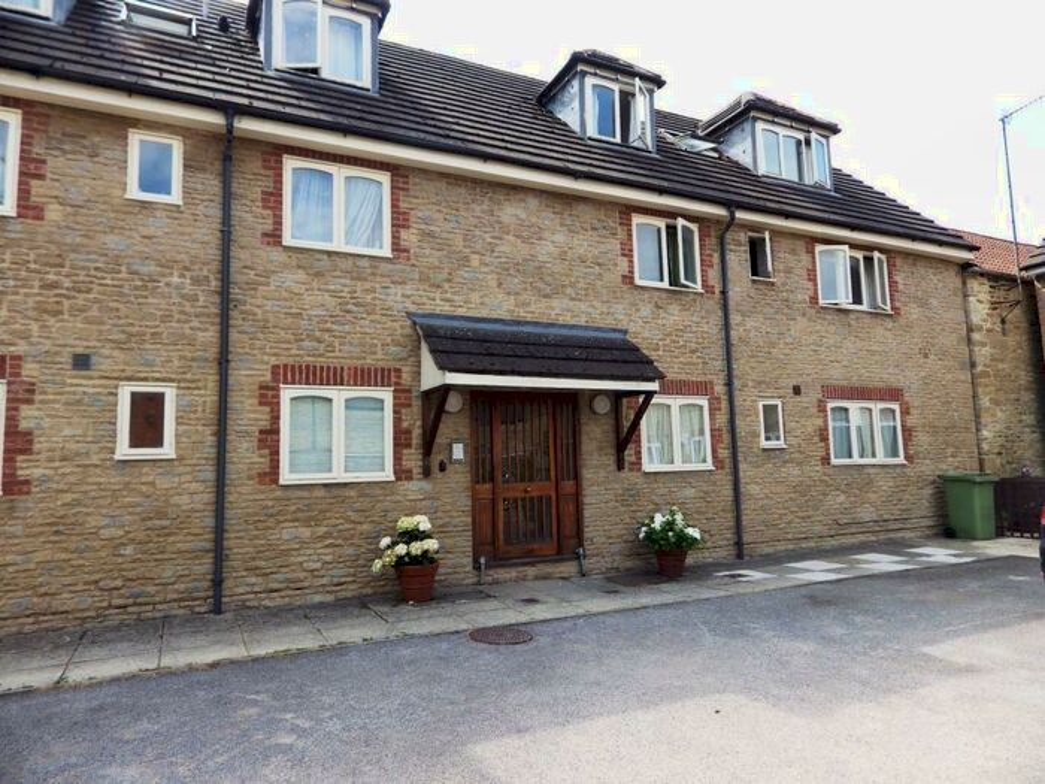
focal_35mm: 22
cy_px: 392
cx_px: 522
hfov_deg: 76.4
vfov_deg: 61.1
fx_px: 664
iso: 100
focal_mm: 4
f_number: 3.1
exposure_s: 1/640
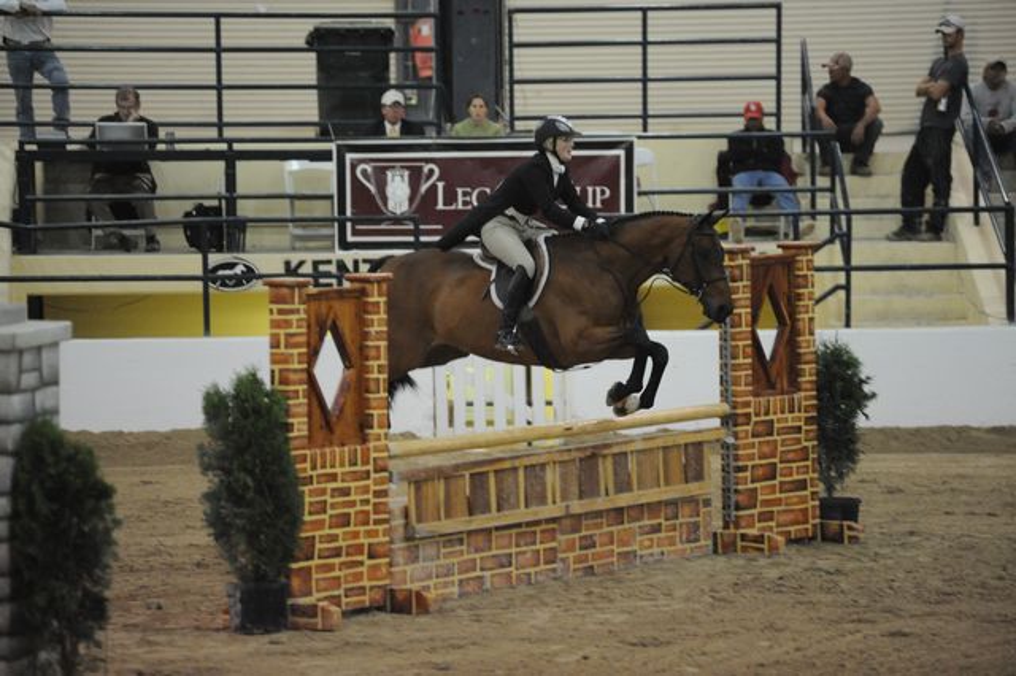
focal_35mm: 200
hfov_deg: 10.3
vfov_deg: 6.9
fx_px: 5641
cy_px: 338
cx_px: 508
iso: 6400
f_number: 2.8
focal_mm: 200
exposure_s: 1/400
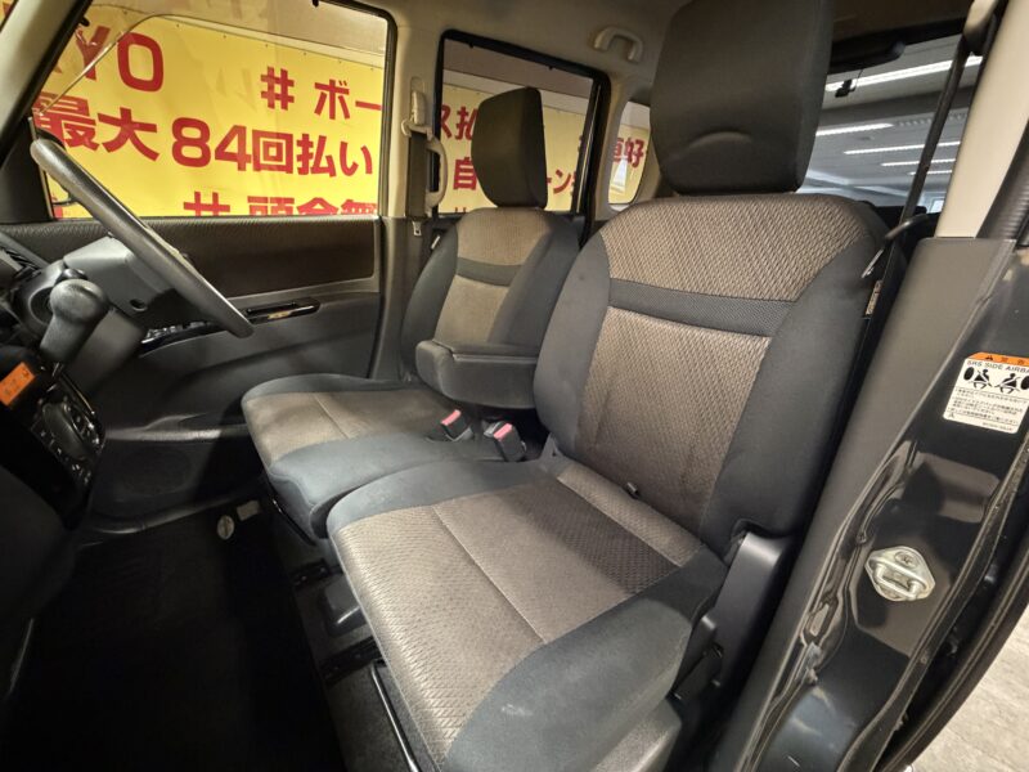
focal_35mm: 14
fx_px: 416
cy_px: 386
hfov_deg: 102.1
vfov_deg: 85.7
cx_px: 514
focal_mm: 2.22
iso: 1600
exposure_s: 1/33
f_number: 2.2
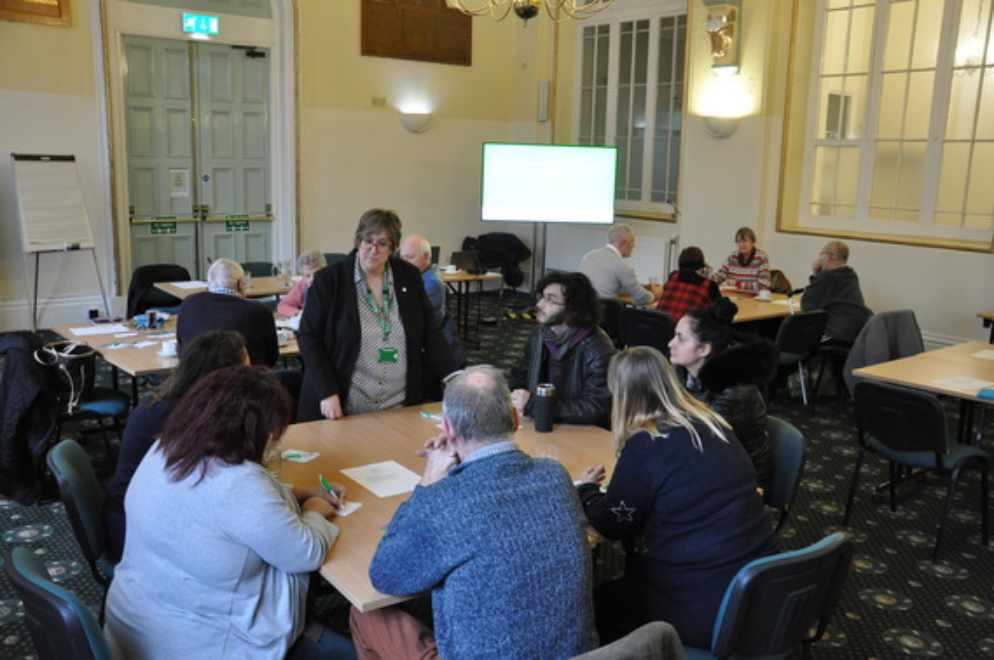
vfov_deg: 39.9
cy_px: 330
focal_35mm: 33
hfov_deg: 57.3
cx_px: 497
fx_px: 910
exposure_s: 1/30
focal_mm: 22
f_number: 3.8
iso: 1600
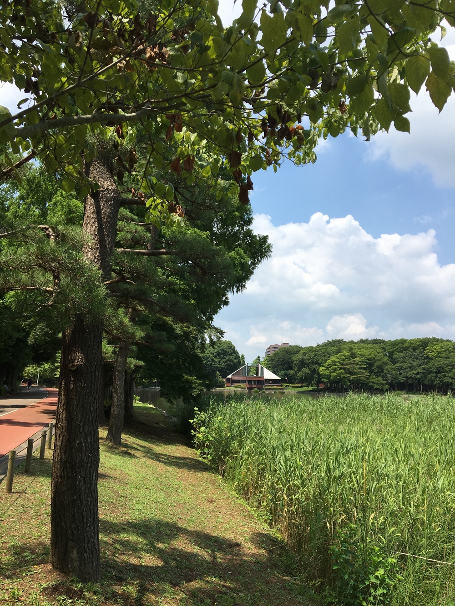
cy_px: 303
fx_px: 508
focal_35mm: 29
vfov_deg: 61.7
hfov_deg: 48.2
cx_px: 228
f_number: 2.2
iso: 25
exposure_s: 1/1789
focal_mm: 4.15
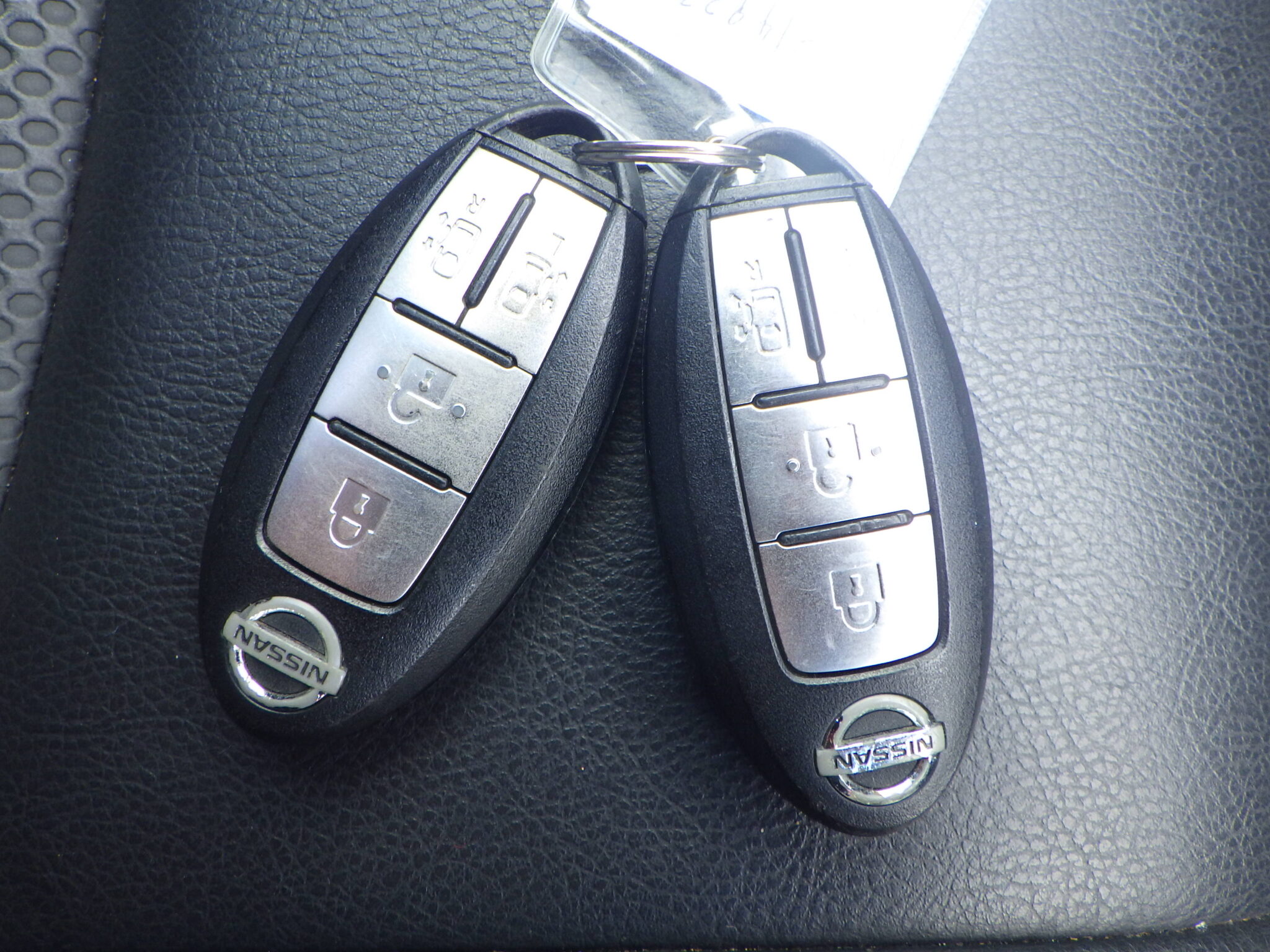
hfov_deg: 63.4
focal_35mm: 28
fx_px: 1027
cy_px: 476
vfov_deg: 49.7
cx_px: 635
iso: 160
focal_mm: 5
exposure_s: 1/45
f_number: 3.5
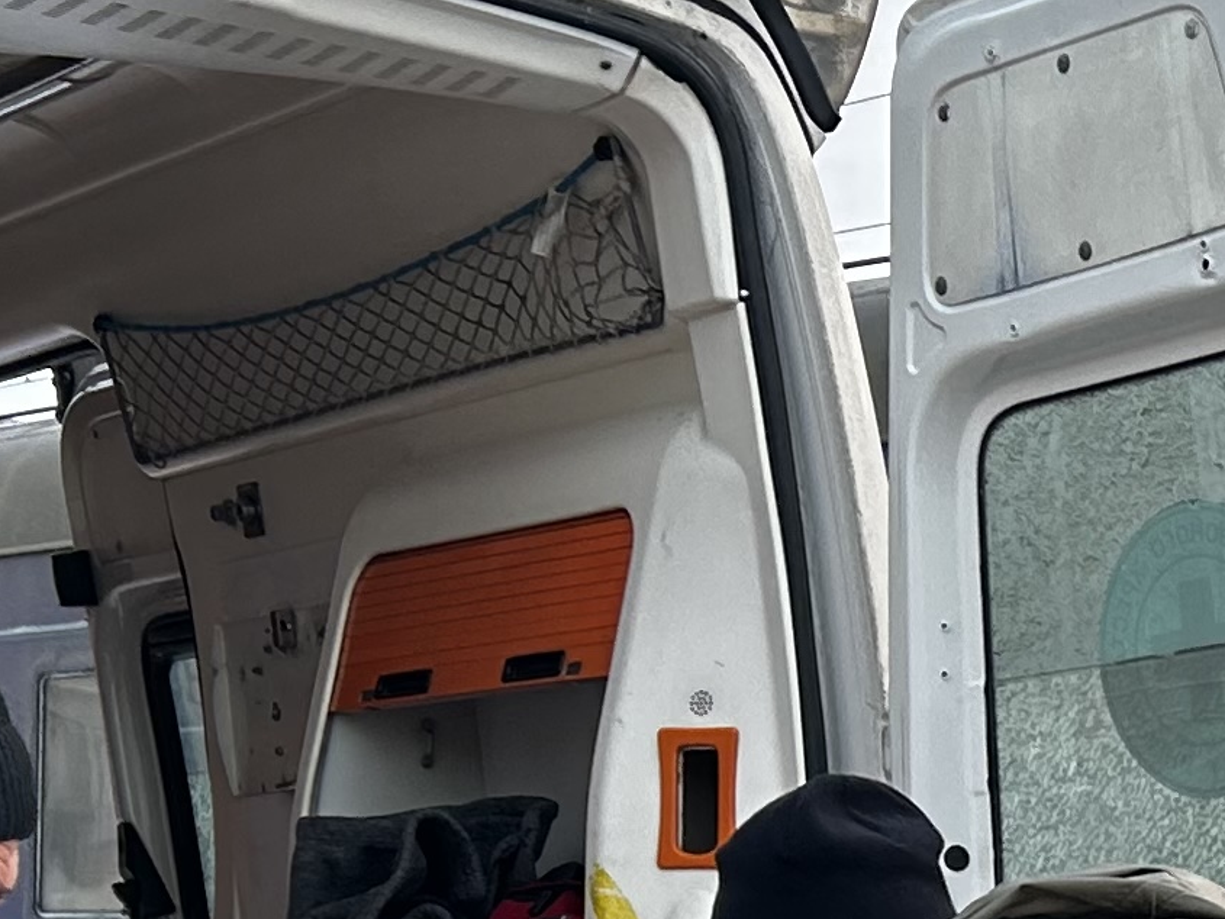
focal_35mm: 124
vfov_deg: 11.6
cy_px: 1238
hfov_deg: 14.5
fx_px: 4389
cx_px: 1967
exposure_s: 1/127
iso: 40
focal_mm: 5.7
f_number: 1.5
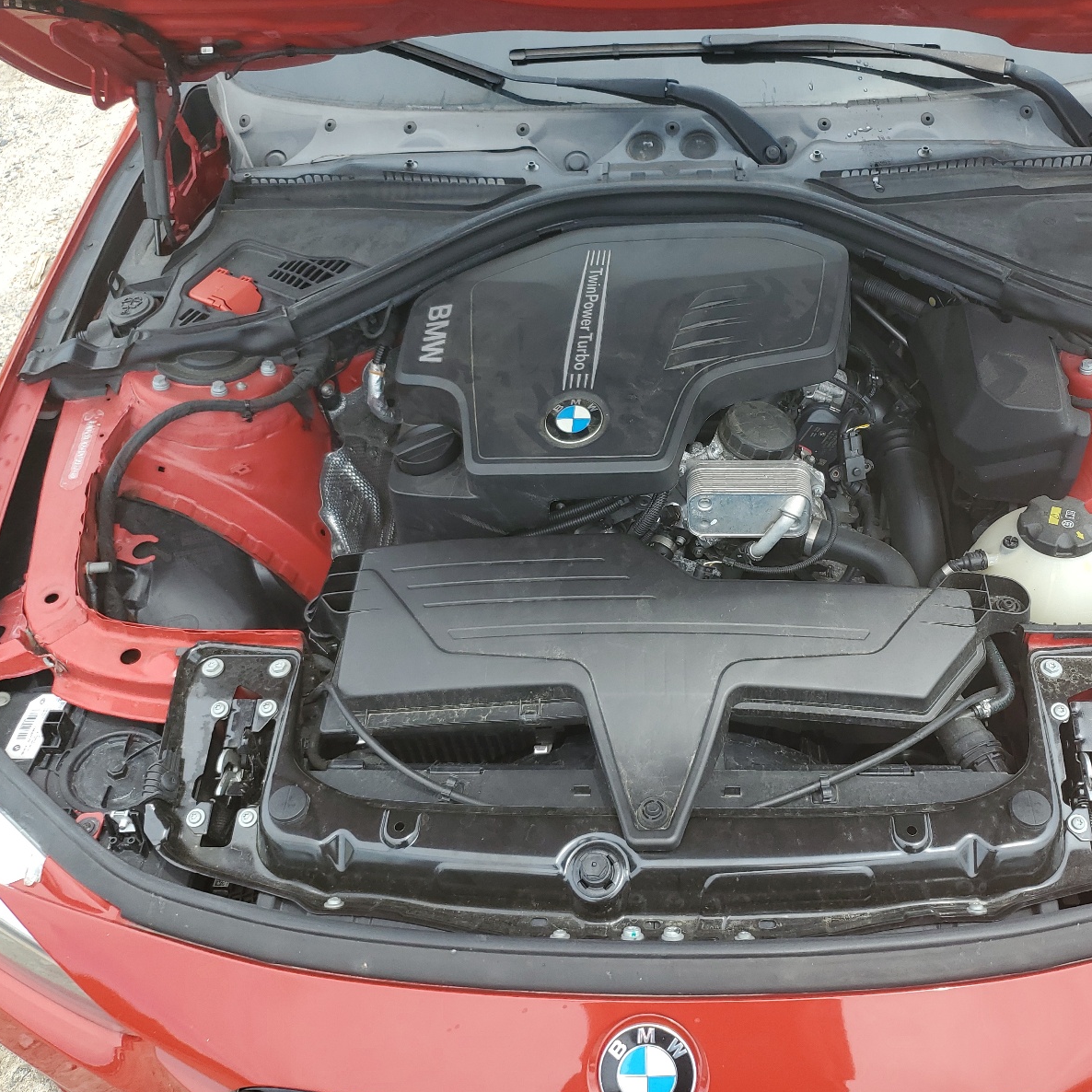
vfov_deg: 52.5
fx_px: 1106
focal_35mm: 31
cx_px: 665
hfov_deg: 52.1
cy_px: 548
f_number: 1.5
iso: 50
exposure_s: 1/833
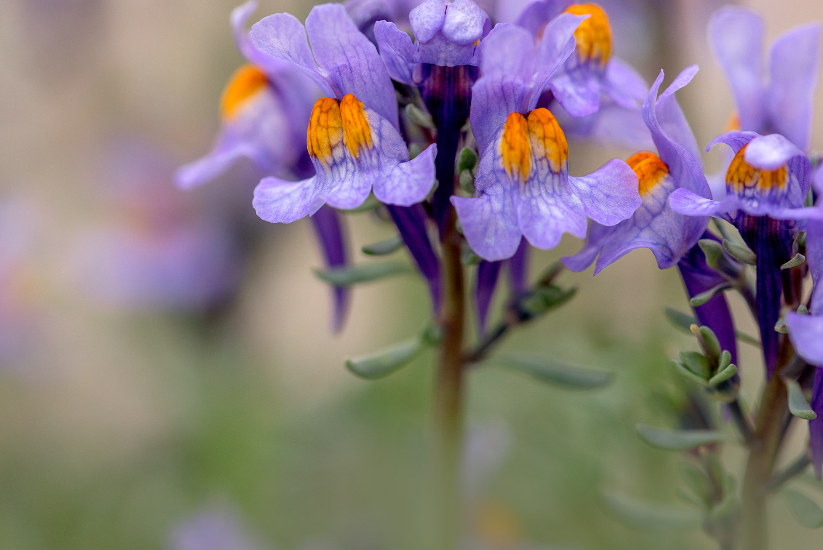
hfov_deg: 13.8
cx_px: 314
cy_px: 187
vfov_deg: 9.2
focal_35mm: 149
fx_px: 3408
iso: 400
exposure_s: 1/320
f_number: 8
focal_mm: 105
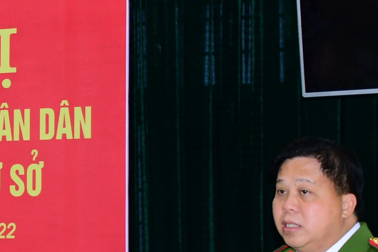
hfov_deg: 12.7
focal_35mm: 152
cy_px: 212
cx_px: -210
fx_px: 1596
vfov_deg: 9.0
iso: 1250
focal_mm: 26
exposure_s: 1/200
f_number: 4
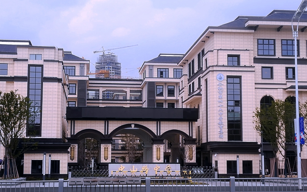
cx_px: 155
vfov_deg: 18.3
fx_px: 594
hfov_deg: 29.0
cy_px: 104
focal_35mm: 71
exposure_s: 1/833
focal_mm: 3.81
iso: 50
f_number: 2.2
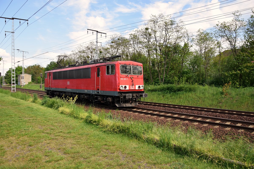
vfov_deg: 47.9
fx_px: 190
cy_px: 84
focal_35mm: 27
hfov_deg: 67.4
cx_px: 127
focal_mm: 18
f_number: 5
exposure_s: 1/1250
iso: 400
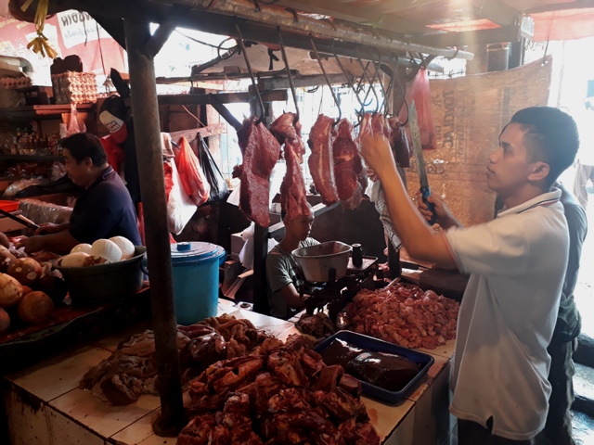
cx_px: 297
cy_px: 222
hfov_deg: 65.3
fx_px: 463
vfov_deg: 51.4
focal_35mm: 27
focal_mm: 3.6
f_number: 1.9
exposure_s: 1/33
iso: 100
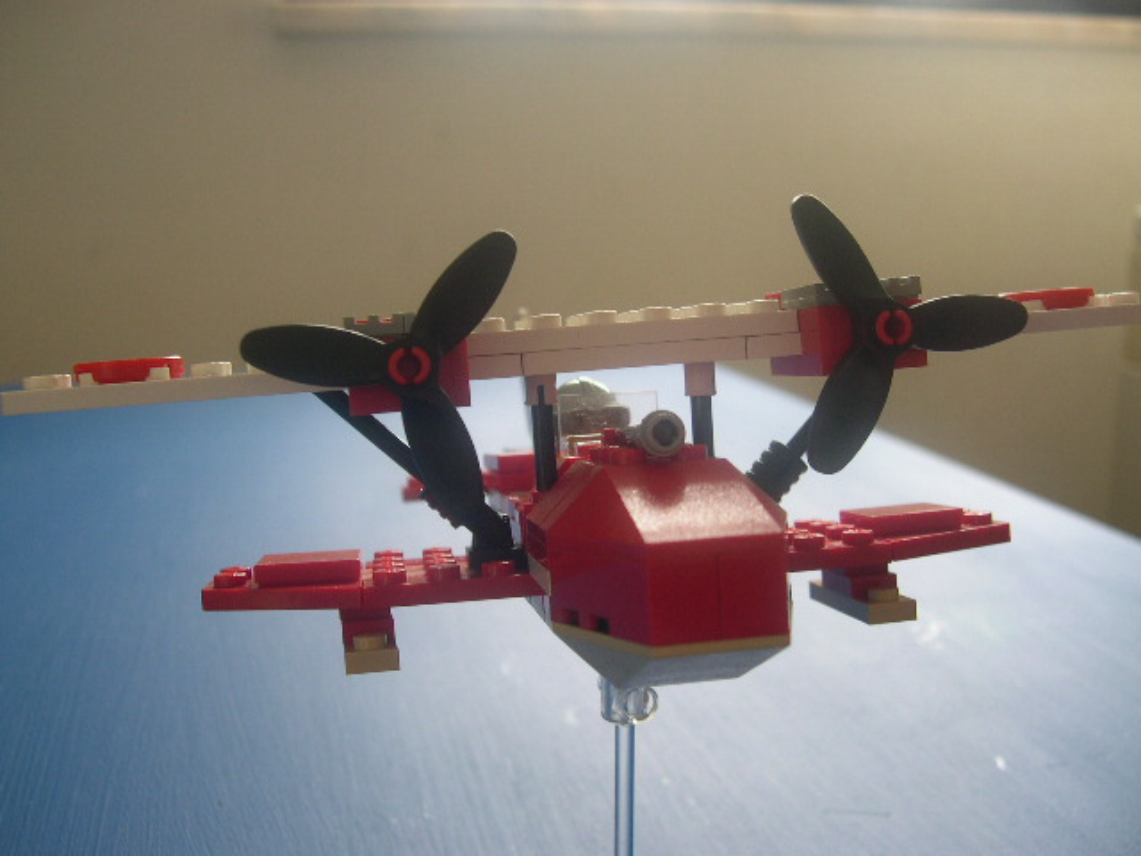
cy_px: 428
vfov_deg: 37.7
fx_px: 1253
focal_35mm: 38
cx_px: 570
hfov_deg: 49.0
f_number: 2.8
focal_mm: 8
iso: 100
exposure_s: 1/18.5
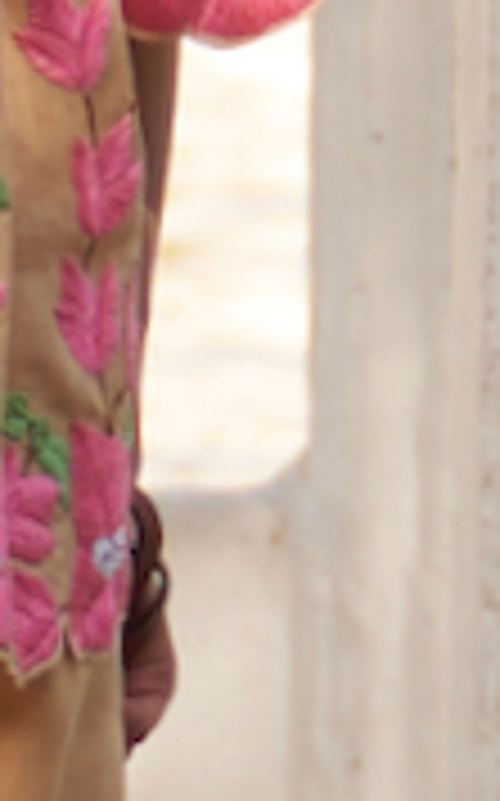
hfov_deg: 2.9
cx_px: -313
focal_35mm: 447
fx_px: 9762
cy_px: 290
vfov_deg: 4.7
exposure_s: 1/400
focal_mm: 39
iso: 50
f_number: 2.8
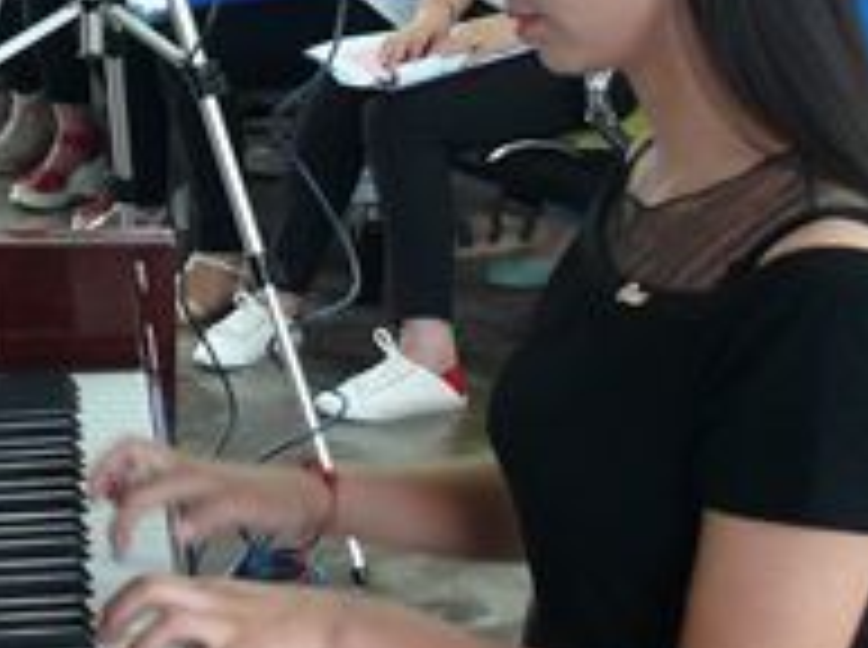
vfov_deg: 11.0
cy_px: 180
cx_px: 27
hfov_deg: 14.5
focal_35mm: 134
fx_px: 3354
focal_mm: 9
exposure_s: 1/15
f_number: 2.8
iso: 200
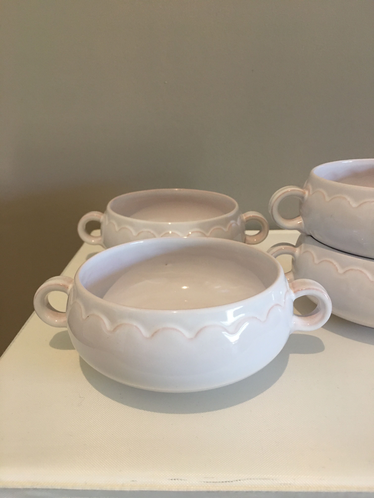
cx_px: 187
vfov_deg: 61.7
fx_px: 418
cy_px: 249
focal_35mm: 29
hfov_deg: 48.2
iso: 80
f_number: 2.2
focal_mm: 4.15
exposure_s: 1/17
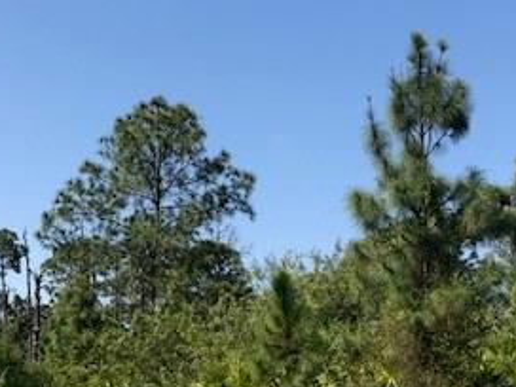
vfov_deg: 22.0
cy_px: 302
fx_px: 984
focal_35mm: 66
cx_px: 313
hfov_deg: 29.3
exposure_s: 1/1230
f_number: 1.8
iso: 20
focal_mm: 3.99
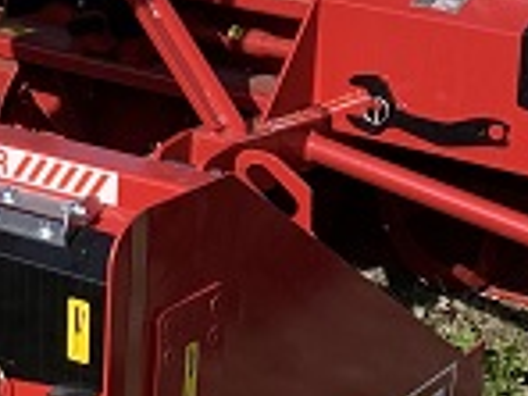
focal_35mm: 141
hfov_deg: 12.8
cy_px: -200
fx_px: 2151
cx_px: -410
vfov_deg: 10.2
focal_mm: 4.25
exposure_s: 1/1634
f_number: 1.8
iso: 25
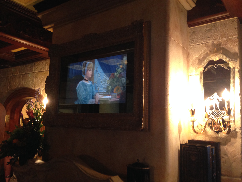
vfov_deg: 42.9
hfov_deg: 55.4
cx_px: 121
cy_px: 91
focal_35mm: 33
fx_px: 231
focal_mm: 4.12
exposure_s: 1/20
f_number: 2.4
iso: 200
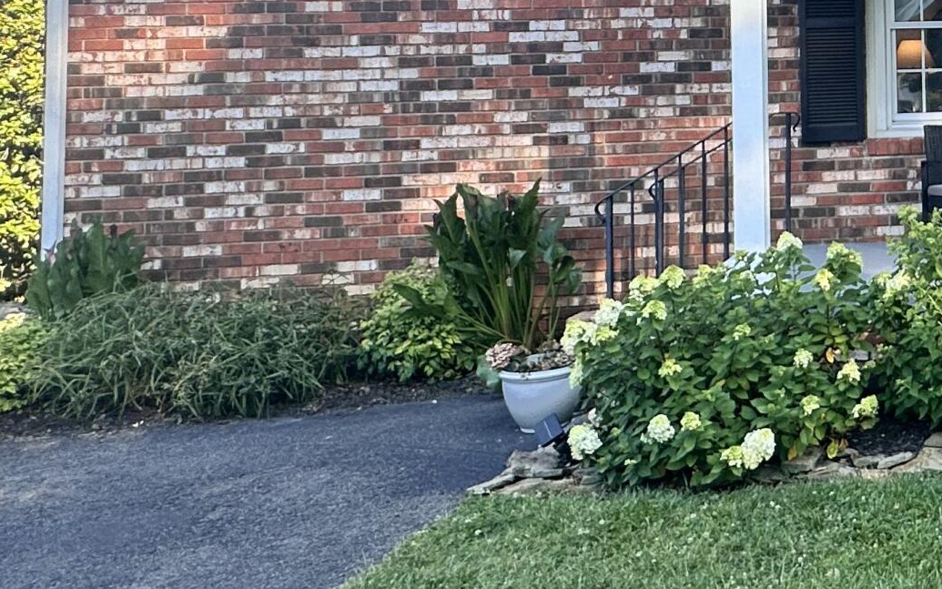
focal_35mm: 43
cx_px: 1174
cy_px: 31
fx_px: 1104
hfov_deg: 34.9
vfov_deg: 28.4
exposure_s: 1/290
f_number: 2.2
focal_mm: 2.22
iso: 40
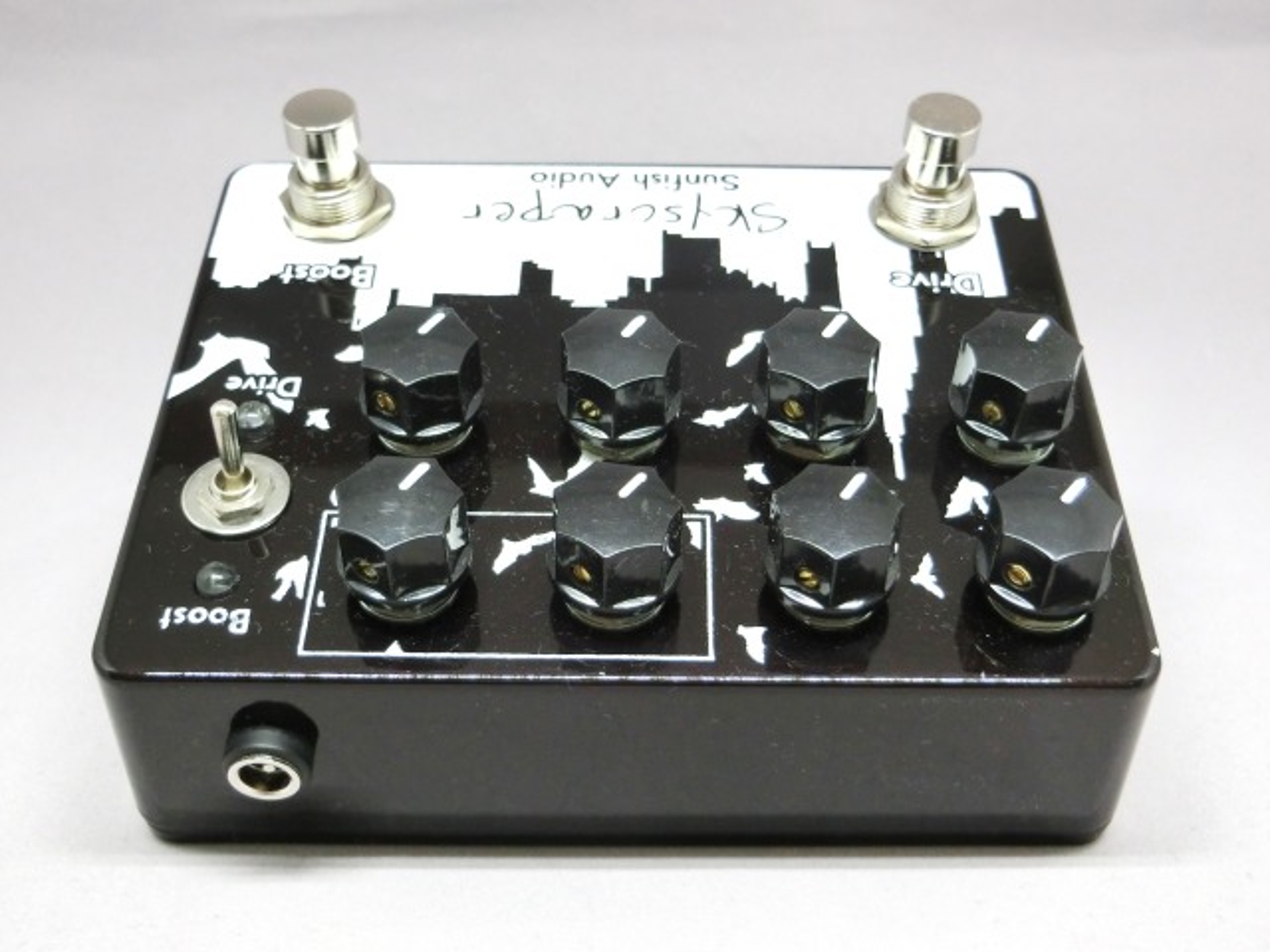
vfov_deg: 32.2
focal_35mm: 45
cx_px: 635
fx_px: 1651
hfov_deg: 42.1
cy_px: 476
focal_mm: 8
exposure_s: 1/80
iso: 400
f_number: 4.4
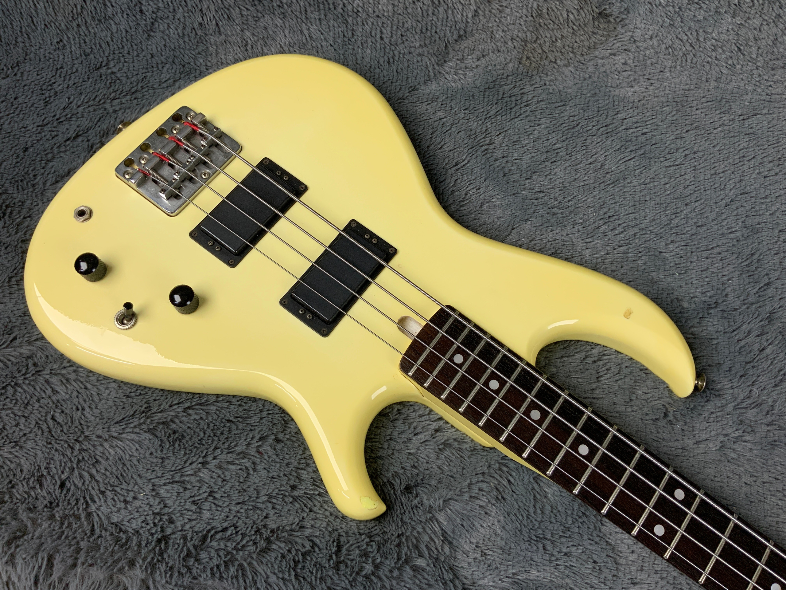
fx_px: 658
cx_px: 393
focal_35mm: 29
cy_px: 295
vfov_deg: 48.2
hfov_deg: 61.7
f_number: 1.8
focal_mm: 3
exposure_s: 1/100
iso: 40
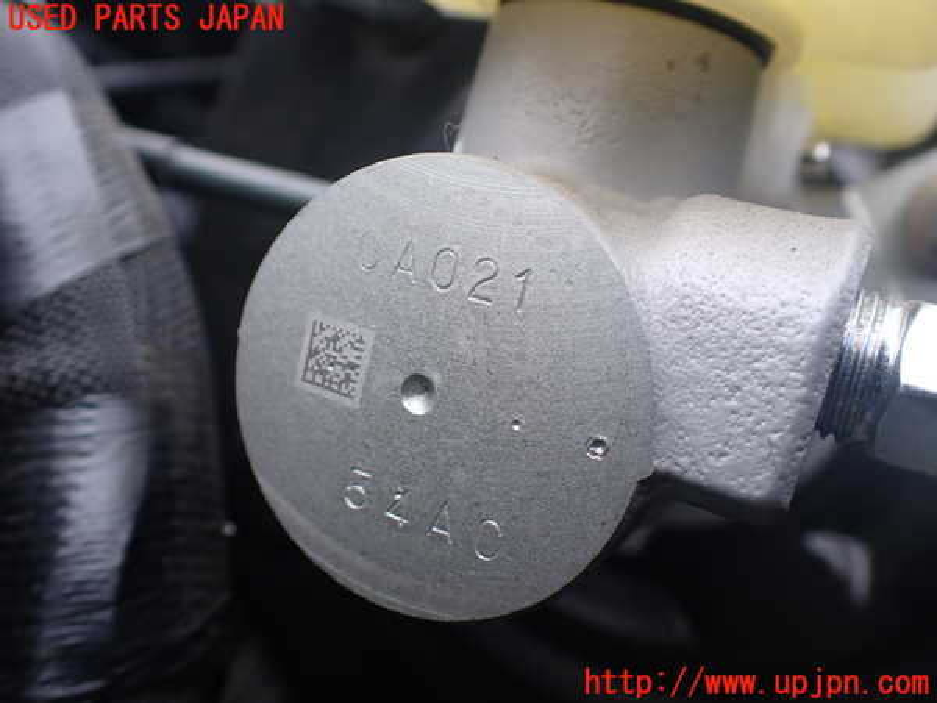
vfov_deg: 46.8
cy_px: 352
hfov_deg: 60.0
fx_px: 812
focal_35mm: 30
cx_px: 468
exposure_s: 1/125
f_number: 2.3
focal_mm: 5.4
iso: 125
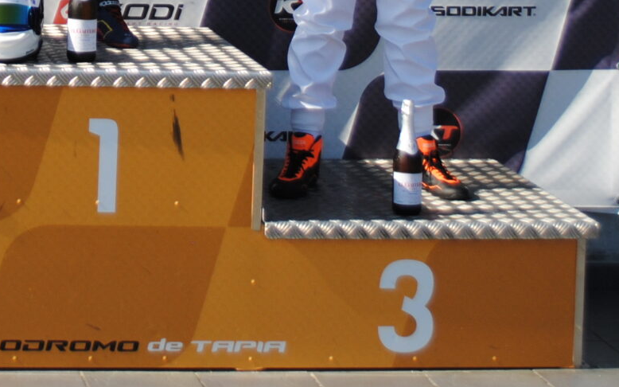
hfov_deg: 14.5
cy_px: -242
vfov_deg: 9.0
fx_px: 2378
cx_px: -49
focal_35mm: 141
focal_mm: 28
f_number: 4.5
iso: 140
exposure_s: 1/1000
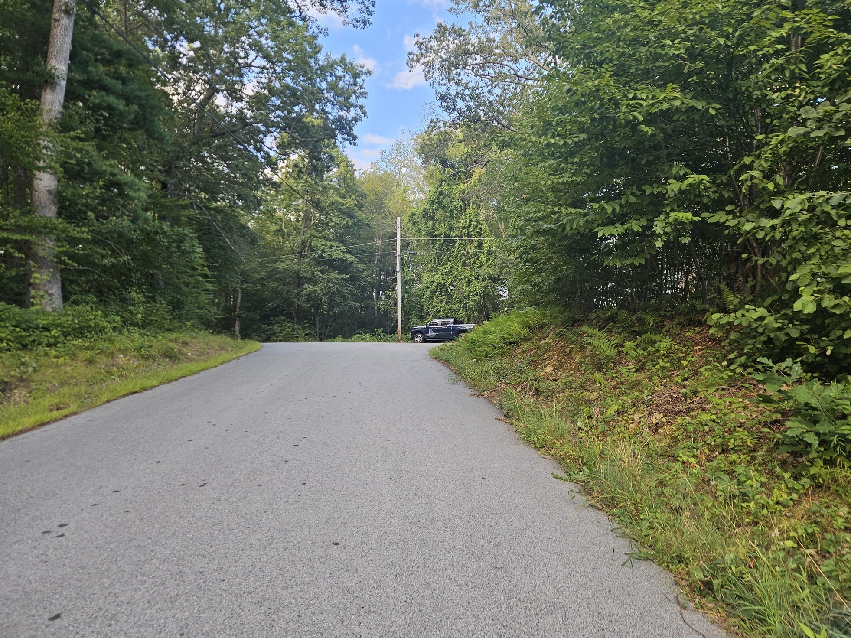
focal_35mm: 24
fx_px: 590
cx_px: 434
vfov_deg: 56.8
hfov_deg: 71.6
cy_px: 320
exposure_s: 1/120
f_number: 1.8
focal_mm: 5.4
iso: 32
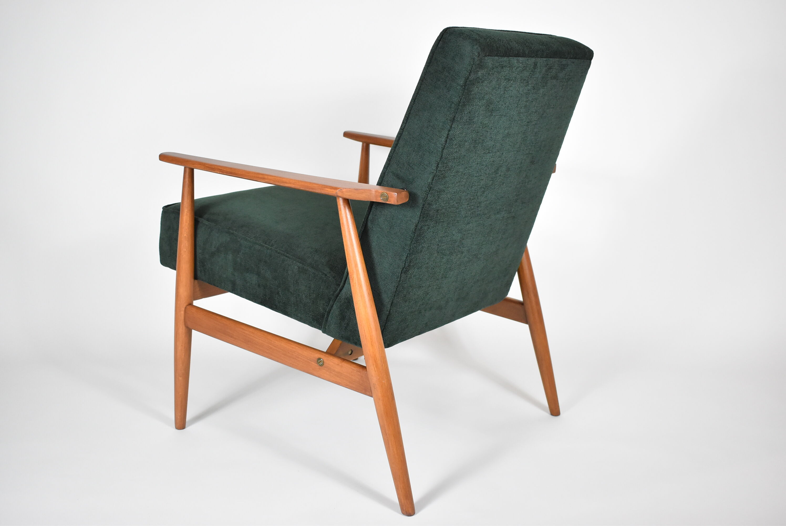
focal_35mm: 39
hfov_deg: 49.5
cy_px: 263
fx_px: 852
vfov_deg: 34.3
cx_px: 393
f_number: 4
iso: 2000
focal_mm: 26
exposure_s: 1/125
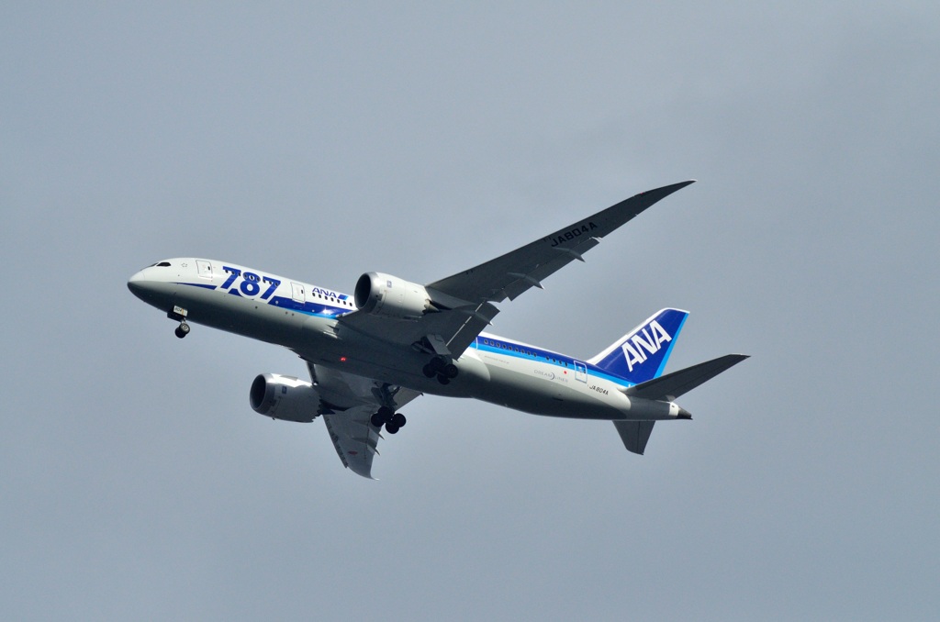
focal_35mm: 510
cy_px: 311
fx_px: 13288
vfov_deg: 2.7
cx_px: 470
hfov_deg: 4.1
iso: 640
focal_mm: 340
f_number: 8
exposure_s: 1/6400
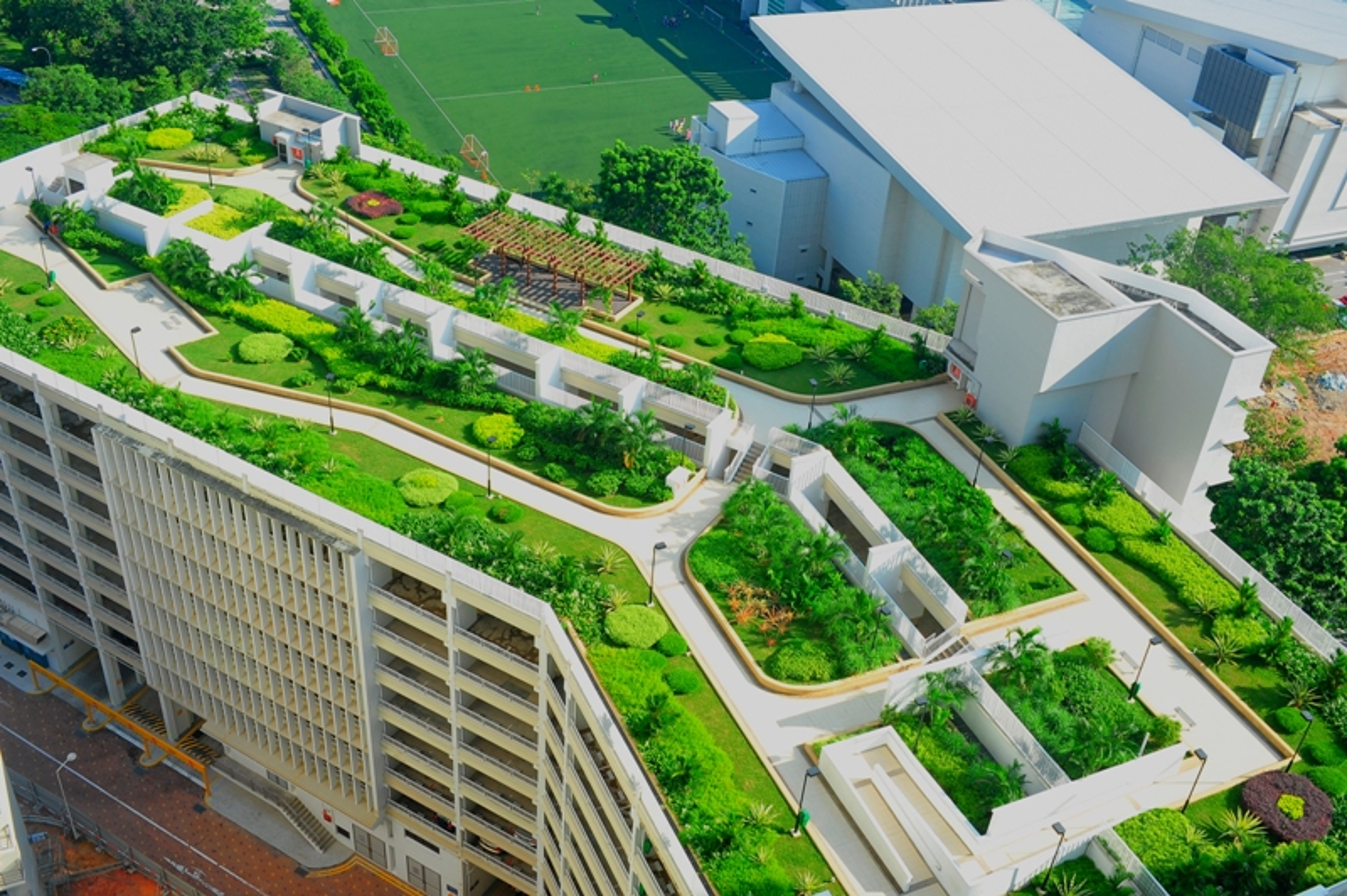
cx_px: 674
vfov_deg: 37.8
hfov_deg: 54.5
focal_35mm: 35
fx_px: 1308
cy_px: 448
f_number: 16
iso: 400
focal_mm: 35
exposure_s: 1/60
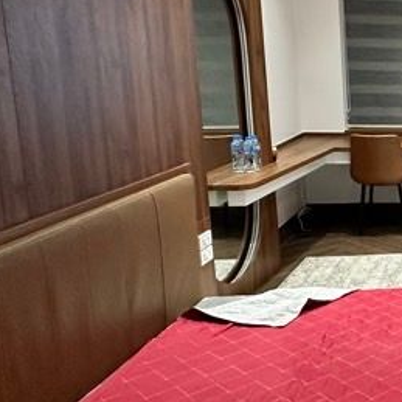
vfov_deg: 34.5
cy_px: 157
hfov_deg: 24.7
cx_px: 636
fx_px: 644
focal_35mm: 49
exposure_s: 1/50
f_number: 2.2
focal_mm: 2.22
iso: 320
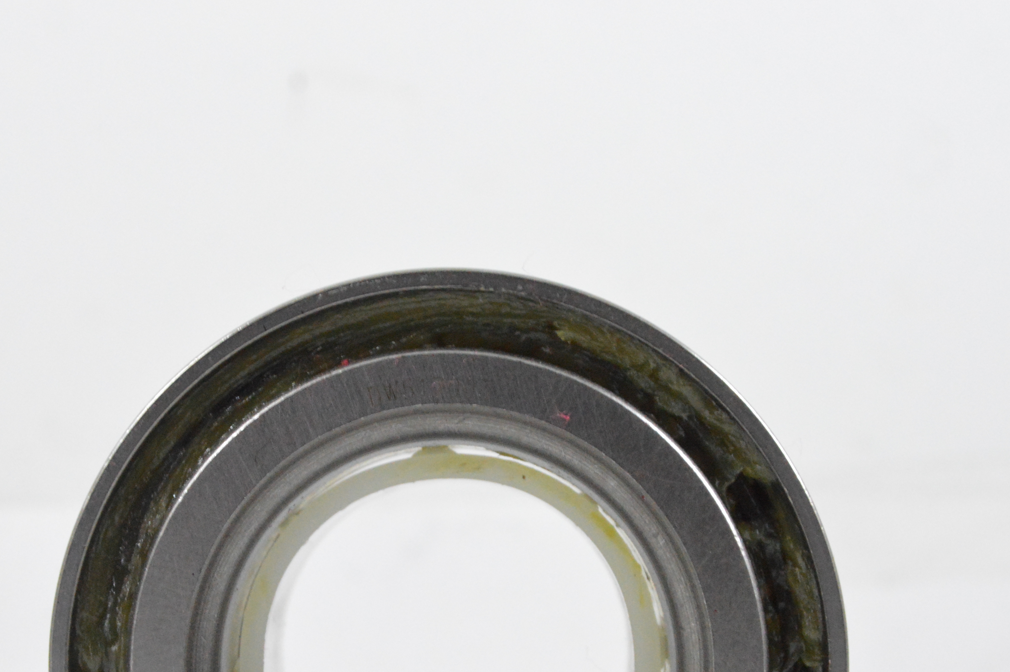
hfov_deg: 14.4
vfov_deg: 9.5
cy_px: 593
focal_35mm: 143
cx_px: 440
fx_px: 4009
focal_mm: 52
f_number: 7.1
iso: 3200
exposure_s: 1/100
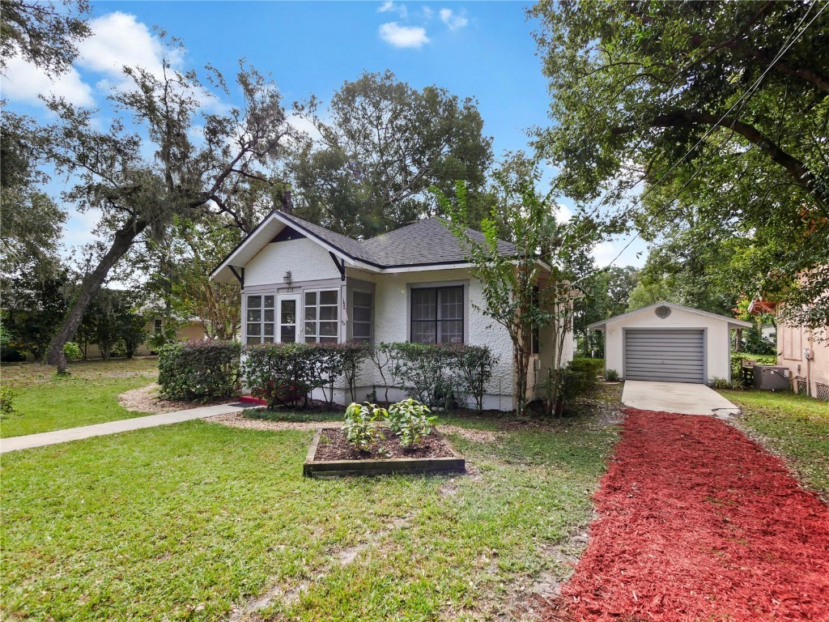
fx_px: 383
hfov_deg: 94.5
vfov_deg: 78.1
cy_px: 311
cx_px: 414
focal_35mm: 16
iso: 200
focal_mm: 8
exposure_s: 1/200
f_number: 5.6
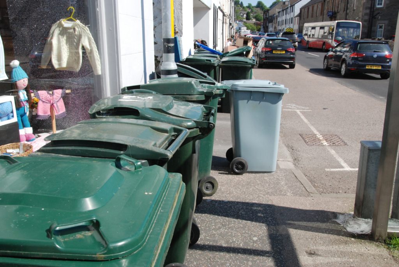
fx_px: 366
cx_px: 200
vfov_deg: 40.1
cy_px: 134
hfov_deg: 57.2
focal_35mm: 33
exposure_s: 1/640
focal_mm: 22
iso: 800
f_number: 13
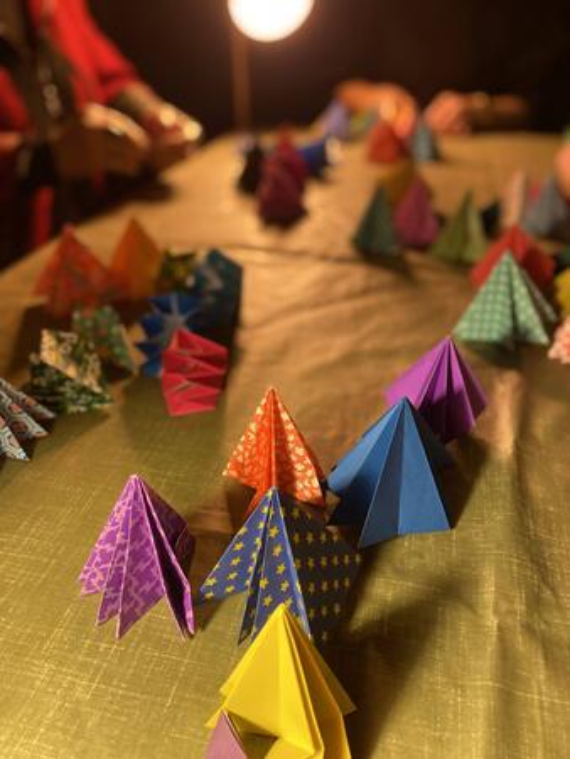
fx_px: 570
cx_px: 285
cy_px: 380
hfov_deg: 53.1
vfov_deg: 67.3
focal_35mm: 26
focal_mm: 4.25
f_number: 1.8
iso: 250
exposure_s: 1/50
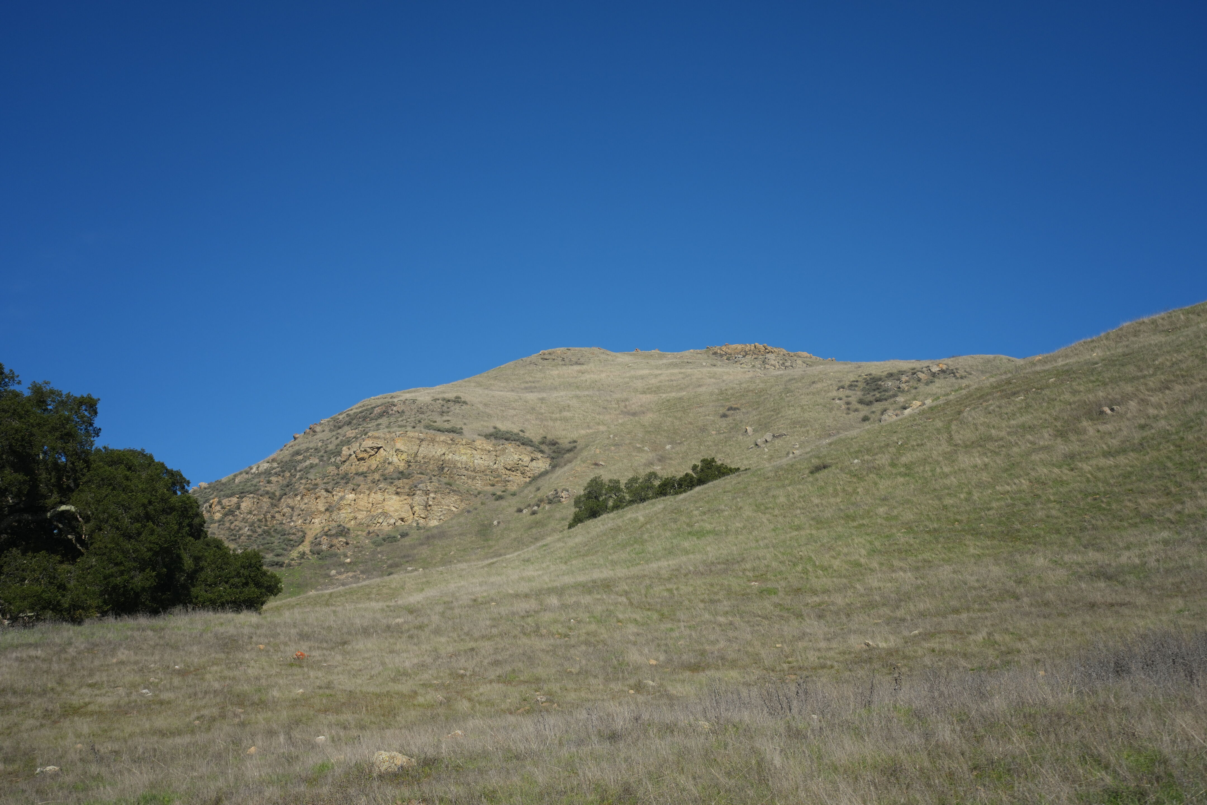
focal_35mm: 39
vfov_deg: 34.2
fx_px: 1307
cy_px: 402
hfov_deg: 49.6
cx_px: 604
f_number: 4.5
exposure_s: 1/2500
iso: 250
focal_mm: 39
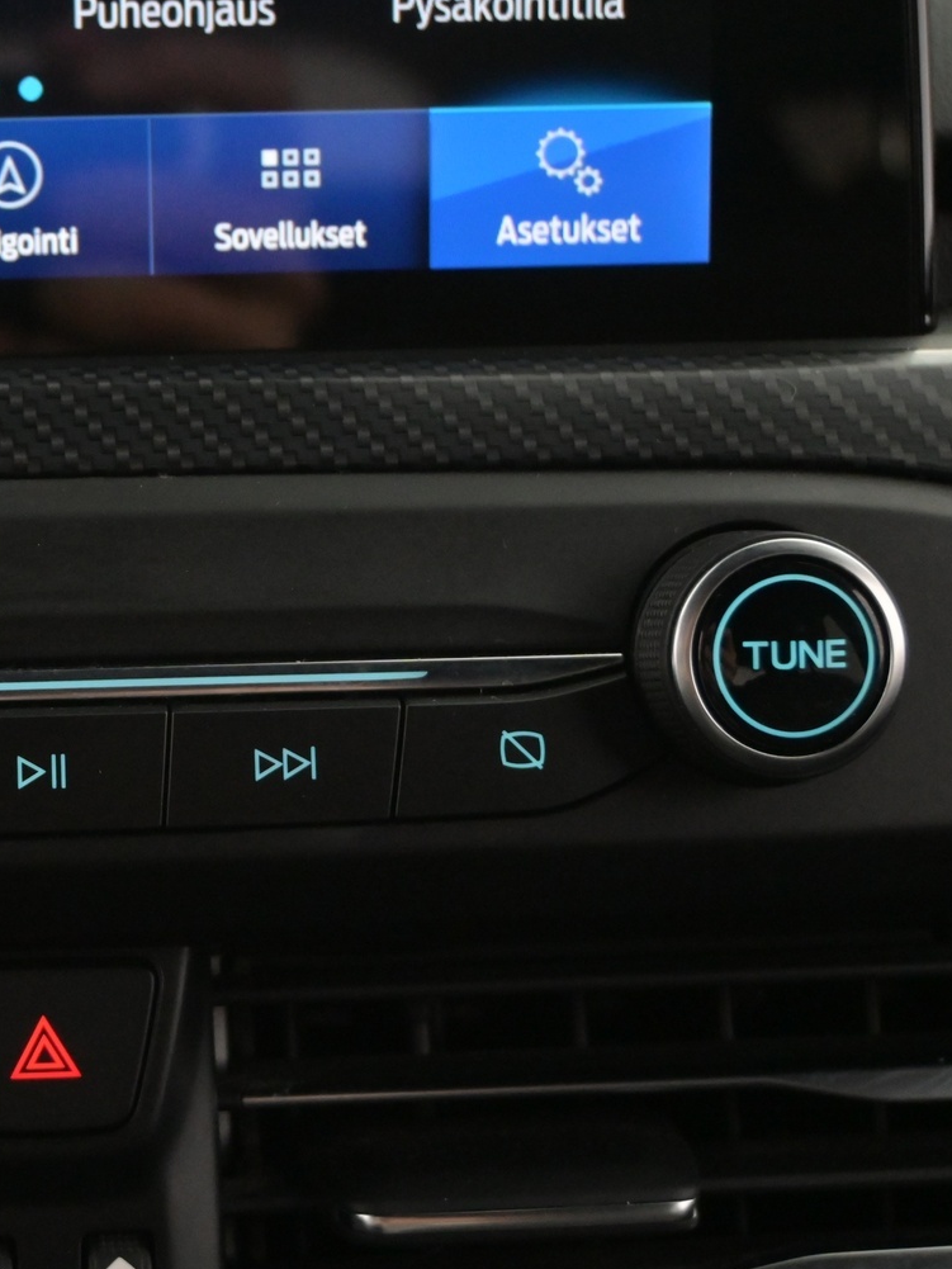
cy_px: 663
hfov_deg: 20.5
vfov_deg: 27.8
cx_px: 49
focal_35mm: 70
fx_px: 2566
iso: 4000
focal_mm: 30
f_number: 4.8
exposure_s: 1/50
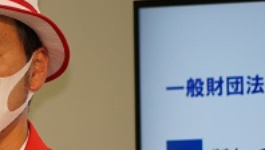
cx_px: -71
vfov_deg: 1.5
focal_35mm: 805
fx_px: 5664
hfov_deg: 2.7
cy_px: 124
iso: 500
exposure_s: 1/160
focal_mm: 200
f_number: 5.6
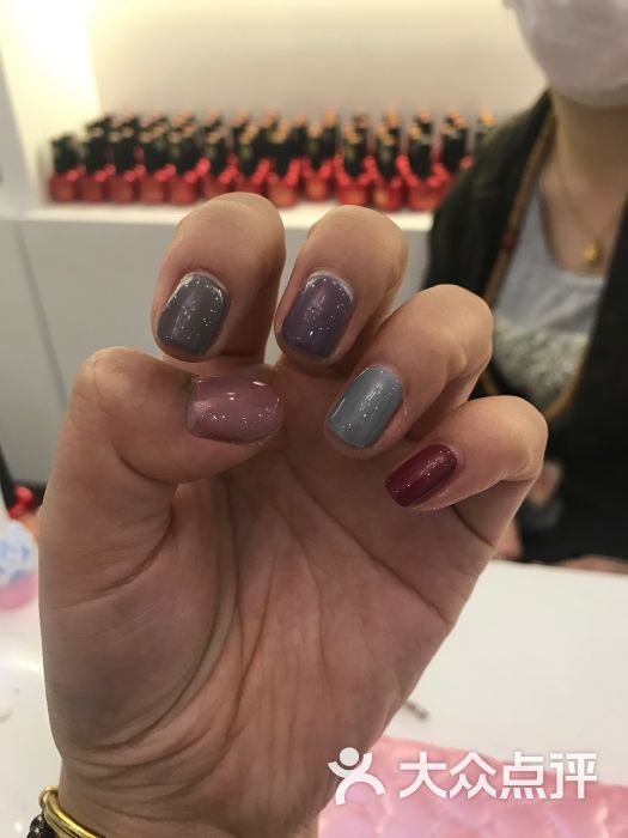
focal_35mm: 28
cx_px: 314
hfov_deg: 49.7
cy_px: 419
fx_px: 677
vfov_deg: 63.4
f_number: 1.8
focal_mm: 3.99
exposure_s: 1/25
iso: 40
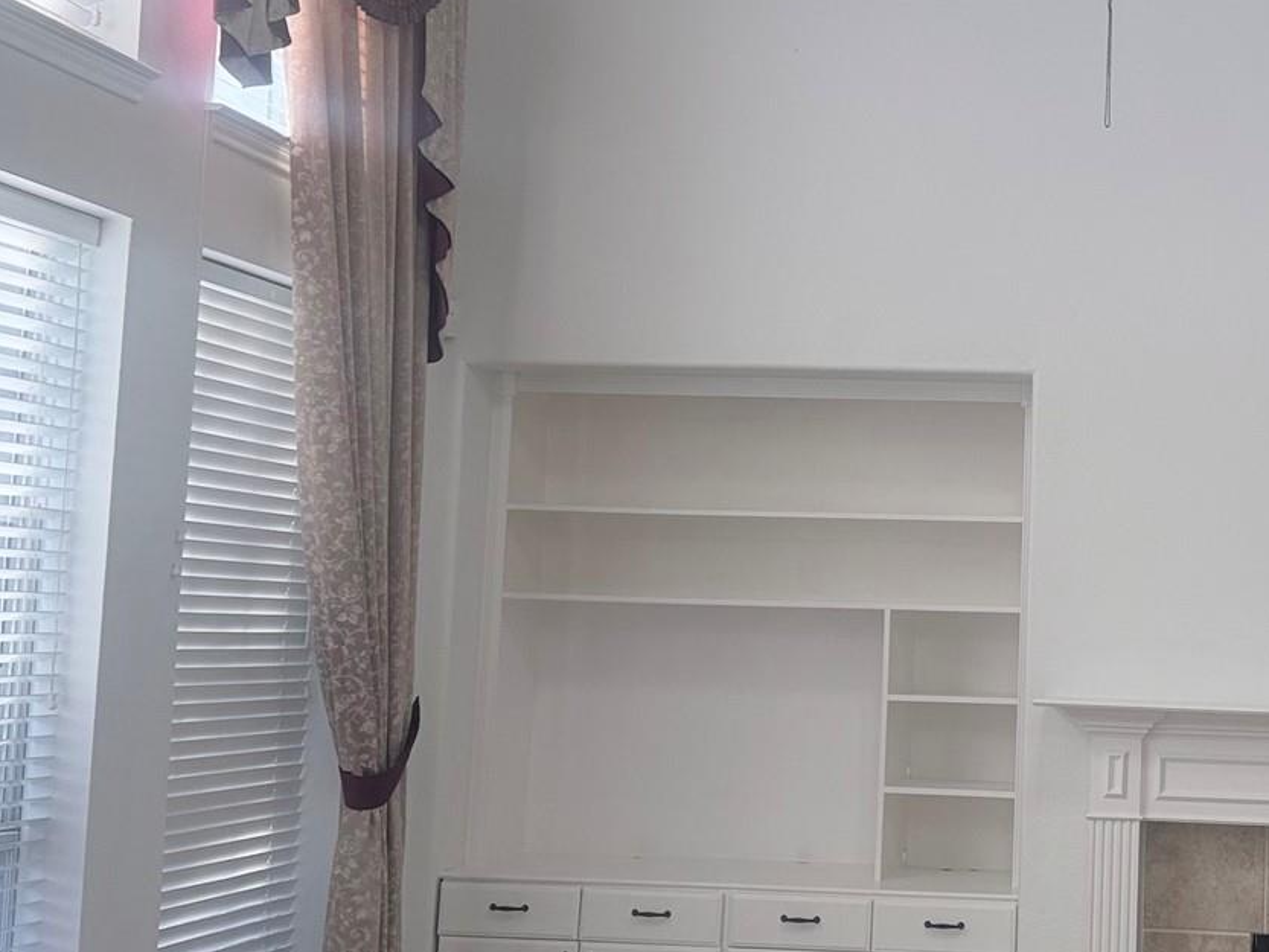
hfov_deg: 31.6
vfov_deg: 24.8
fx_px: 2163
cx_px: 1069
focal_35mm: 59
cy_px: 426
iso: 80
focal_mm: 6.76
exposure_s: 1/207
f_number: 1.78
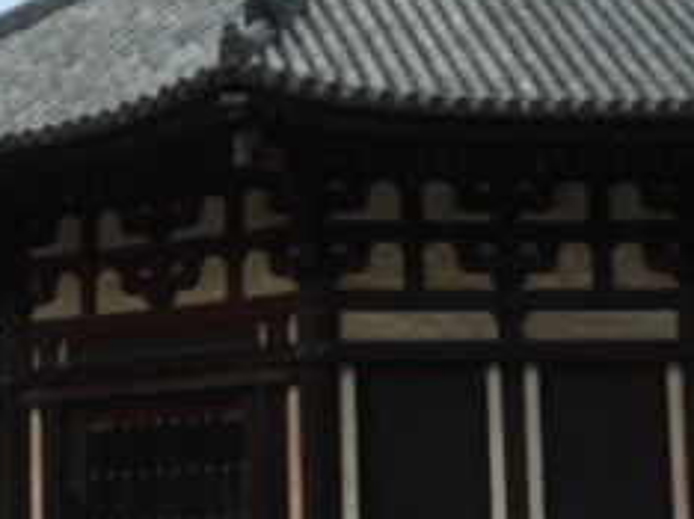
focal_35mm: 139
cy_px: 64
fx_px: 2784
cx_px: 314
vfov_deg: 10.6
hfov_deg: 14.2
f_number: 4
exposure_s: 1/400
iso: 80
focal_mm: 8.9
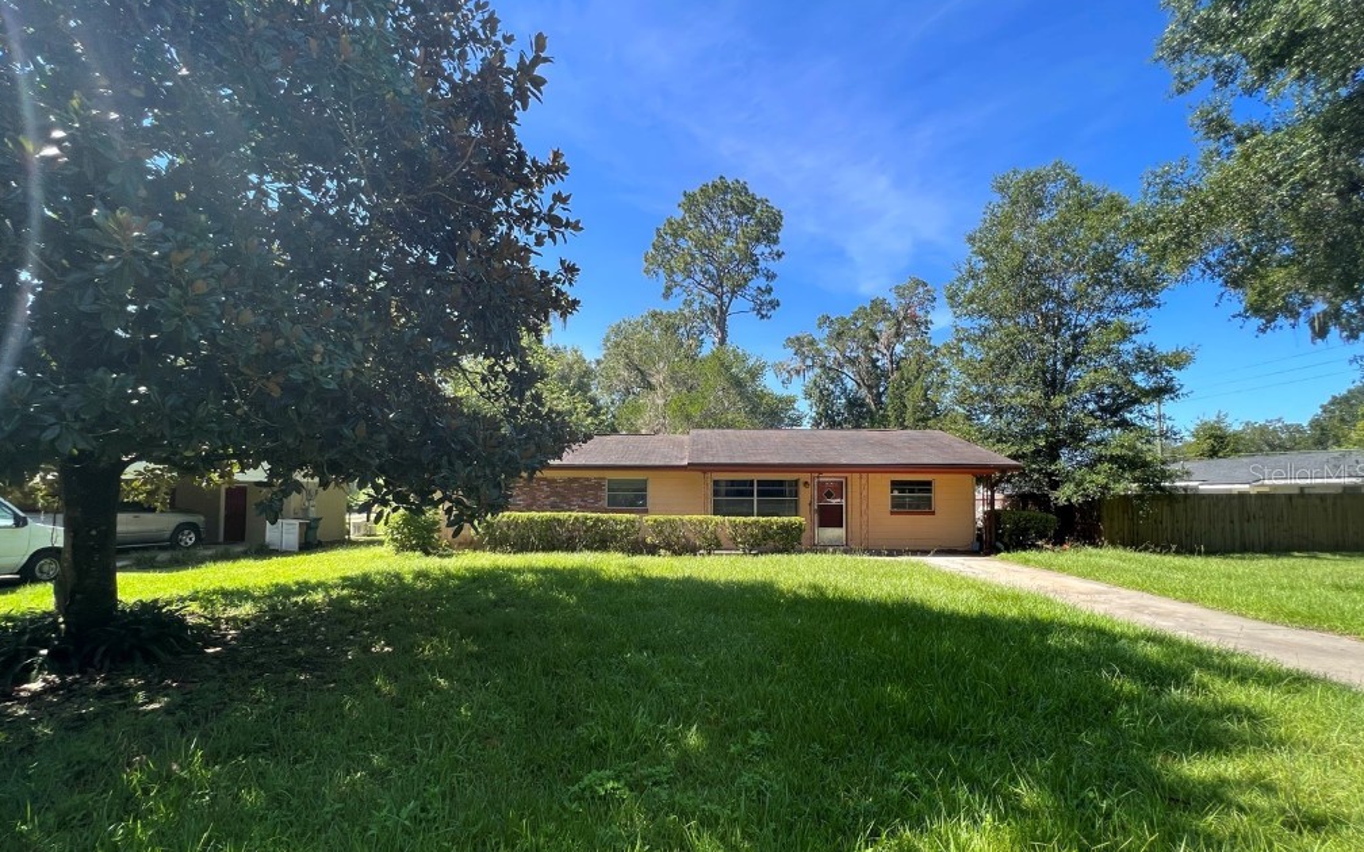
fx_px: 520
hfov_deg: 105.3
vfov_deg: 78.4
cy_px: 473
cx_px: 683
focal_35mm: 14
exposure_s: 1/459
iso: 32
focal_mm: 1.57
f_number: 1.8
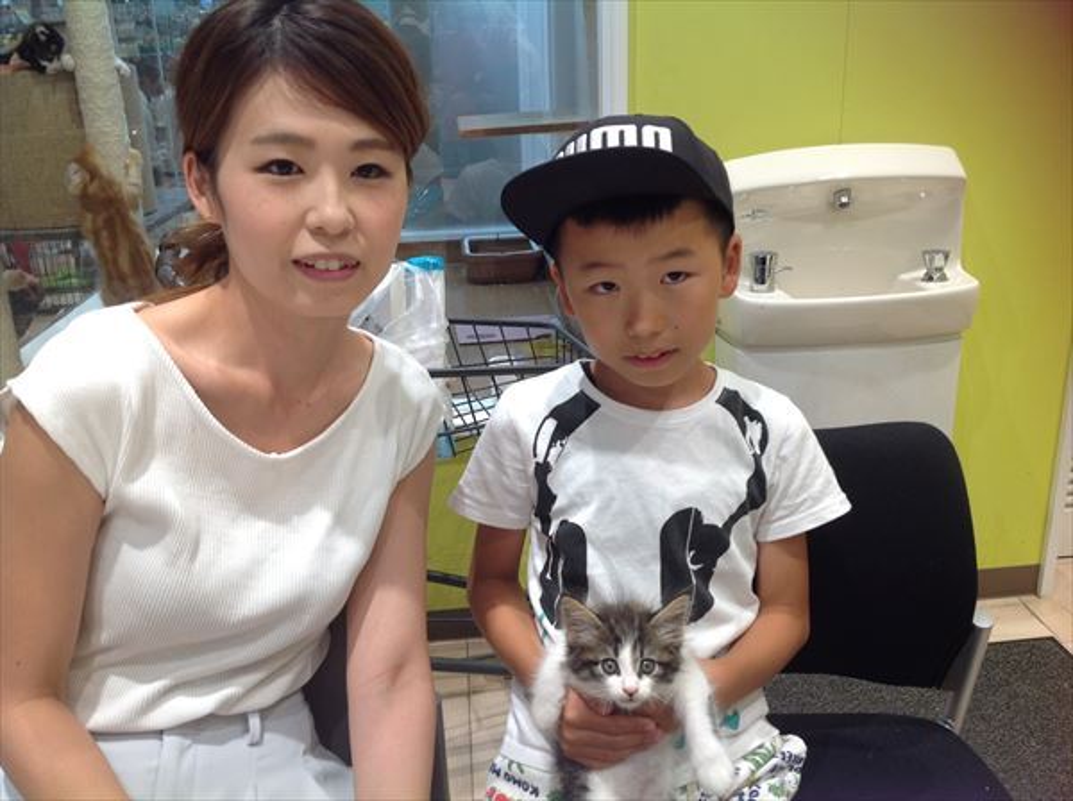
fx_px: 1083
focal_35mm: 35
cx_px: 536
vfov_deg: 40.6
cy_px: 400
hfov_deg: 52.7
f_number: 2.4
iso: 50
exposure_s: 1/50
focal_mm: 4.28
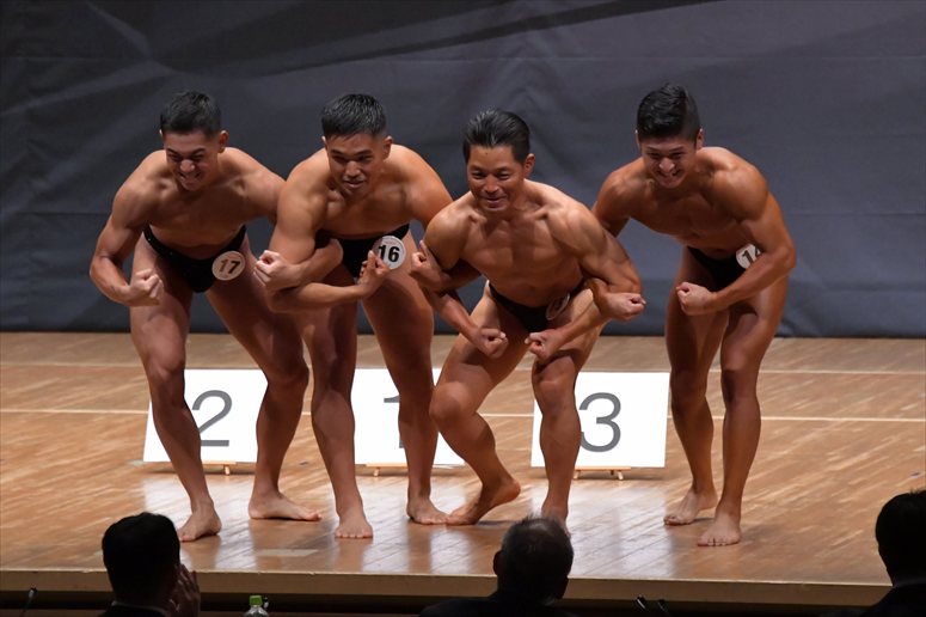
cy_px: 308
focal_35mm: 285
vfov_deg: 4.8
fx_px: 7327
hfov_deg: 7.2
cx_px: 463
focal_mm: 190
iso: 8000
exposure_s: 1/400
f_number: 5.6
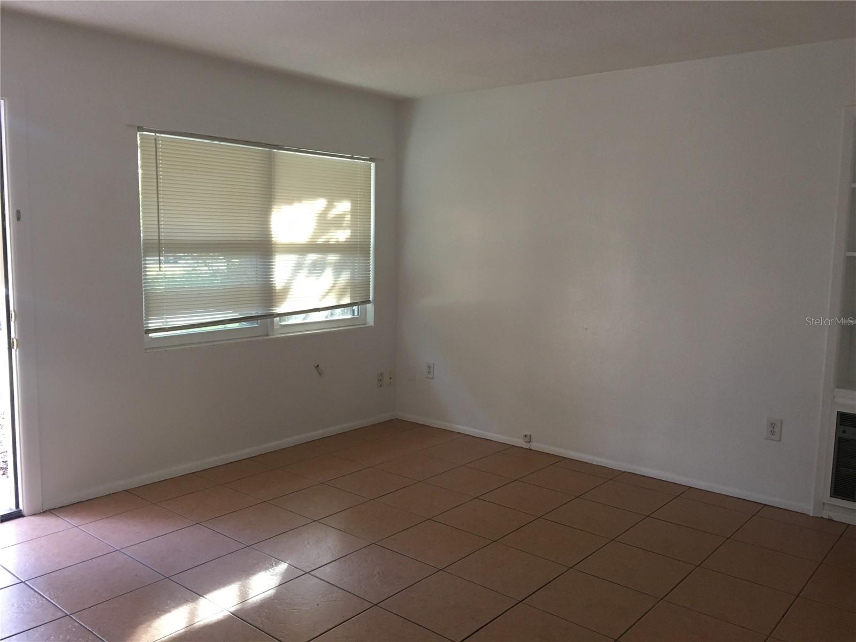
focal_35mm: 29
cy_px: 321
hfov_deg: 61.7
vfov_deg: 48.2
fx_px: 717
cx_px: 428
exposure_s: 1/30
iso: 125
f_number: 2.2
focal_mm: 4.15
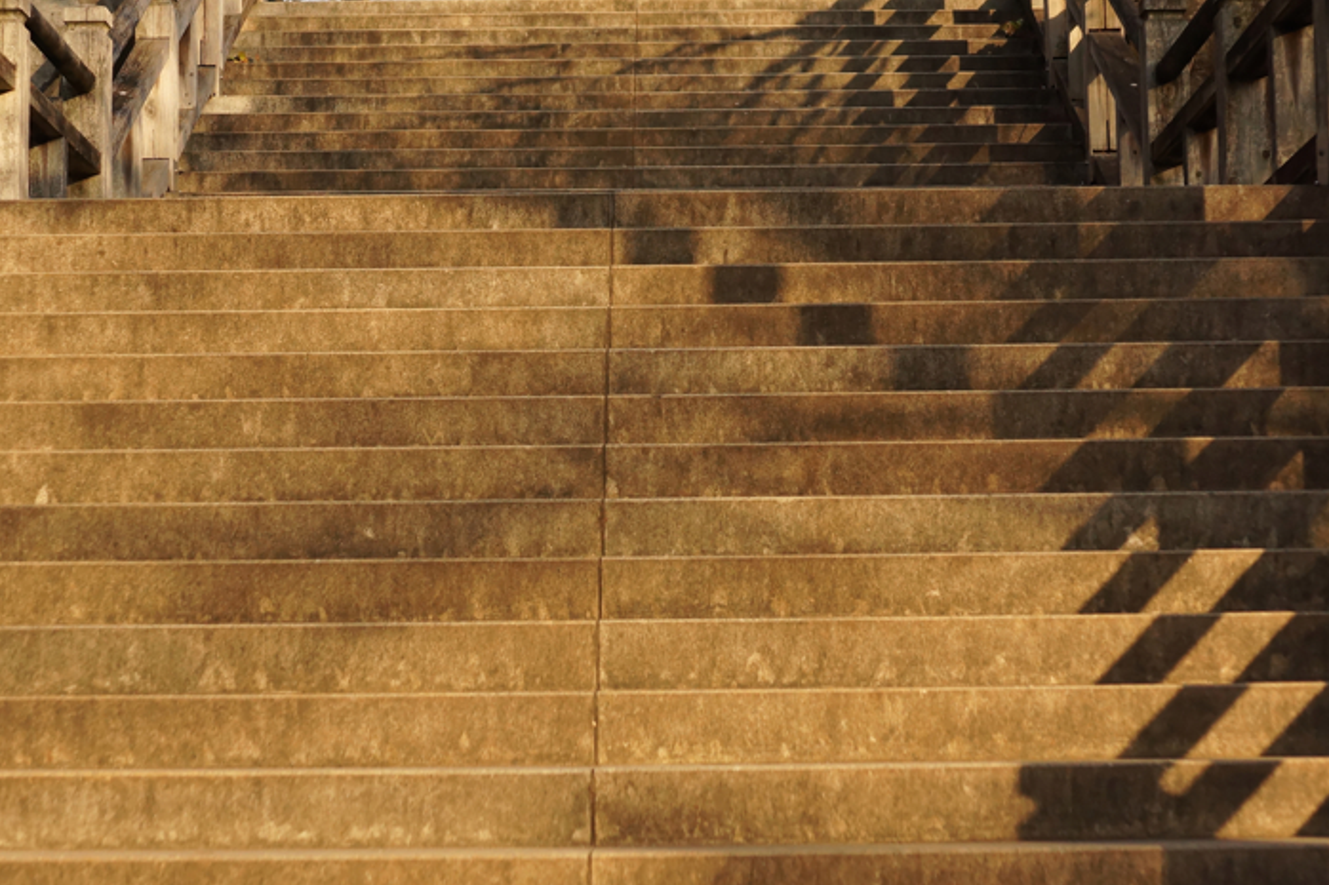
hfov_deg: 23.1
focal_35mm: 88
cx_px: 630
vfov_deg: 15.5
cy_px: 310
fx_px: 3248
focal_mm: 40
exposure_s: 1/2000
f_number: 4.5
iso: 400
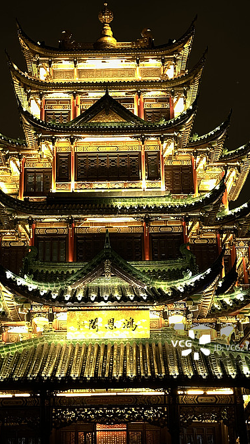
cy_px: 222
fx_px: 730
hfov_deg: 19.4
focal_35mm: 62
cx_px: 111
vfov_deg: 33.8
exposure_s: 1/17
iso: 2500
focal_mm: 6.86
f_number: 1.78
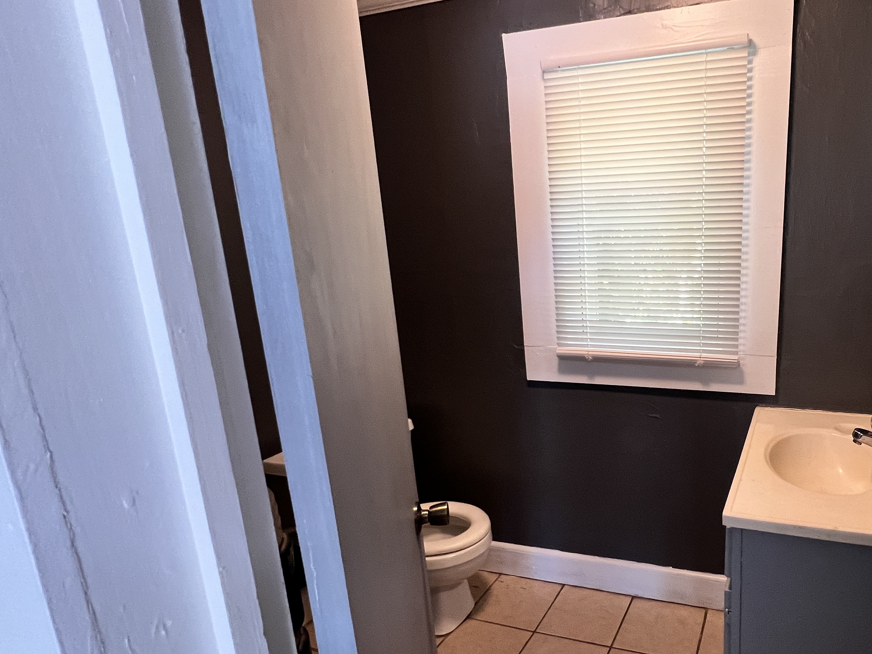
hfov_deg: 76.8
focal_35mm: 20
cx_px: 634
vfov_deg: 65.7
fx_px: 504
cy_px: 373
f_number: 1.8
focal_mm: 1.57
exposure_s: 1/60
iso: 250
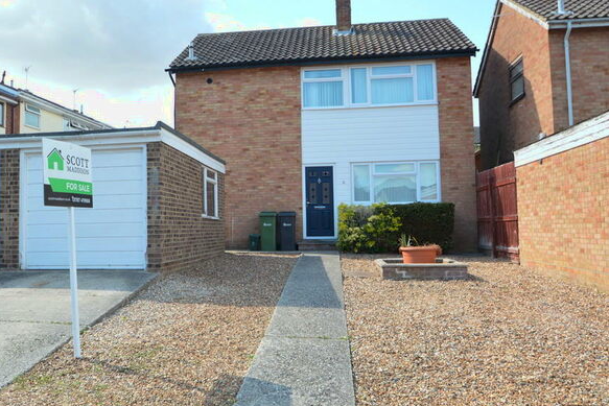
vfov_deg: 42.9
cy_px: 201
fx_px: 518
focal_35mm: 31
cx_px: 244
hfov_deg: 60.4
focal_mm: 17
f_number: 6.3
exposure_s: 1/160
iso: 100
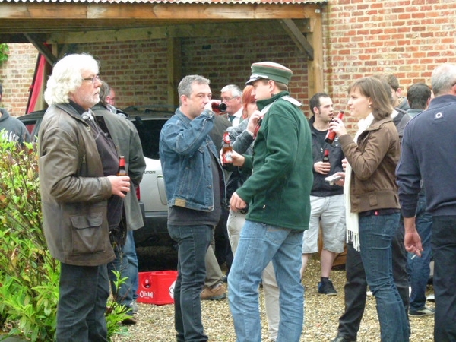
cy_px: 171
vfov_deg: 12.7
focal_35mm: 117
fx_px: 1541
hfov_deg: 16.8
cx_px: 228
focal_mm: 21.1
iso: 400
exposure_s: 1/125
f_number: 3.5
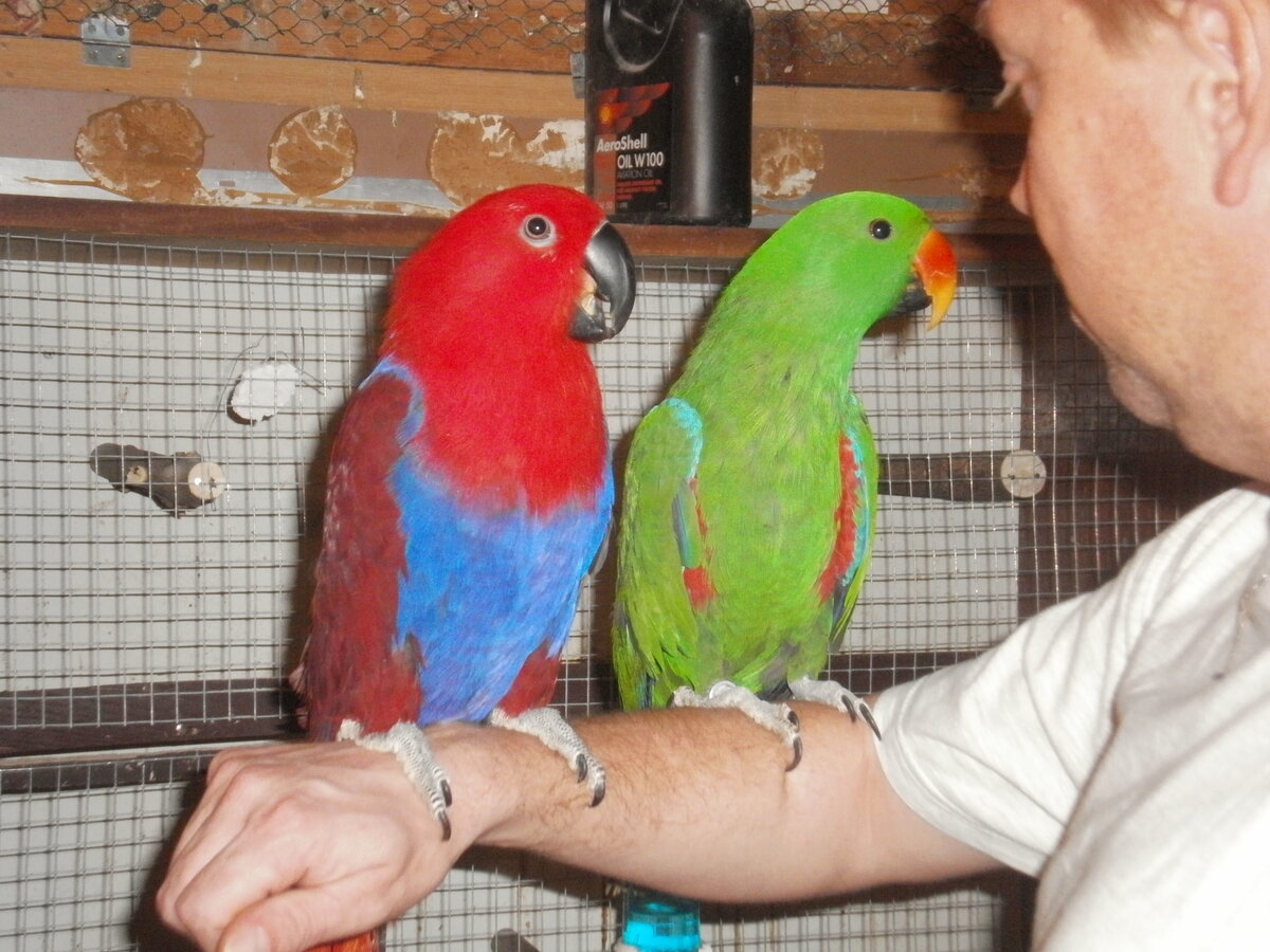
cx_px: 635
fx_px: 2678
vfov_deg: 20.2
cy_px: 476
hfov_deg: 26.7
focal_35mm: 73
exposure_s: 1/8
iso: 800
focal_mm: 12.95
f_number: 4.8
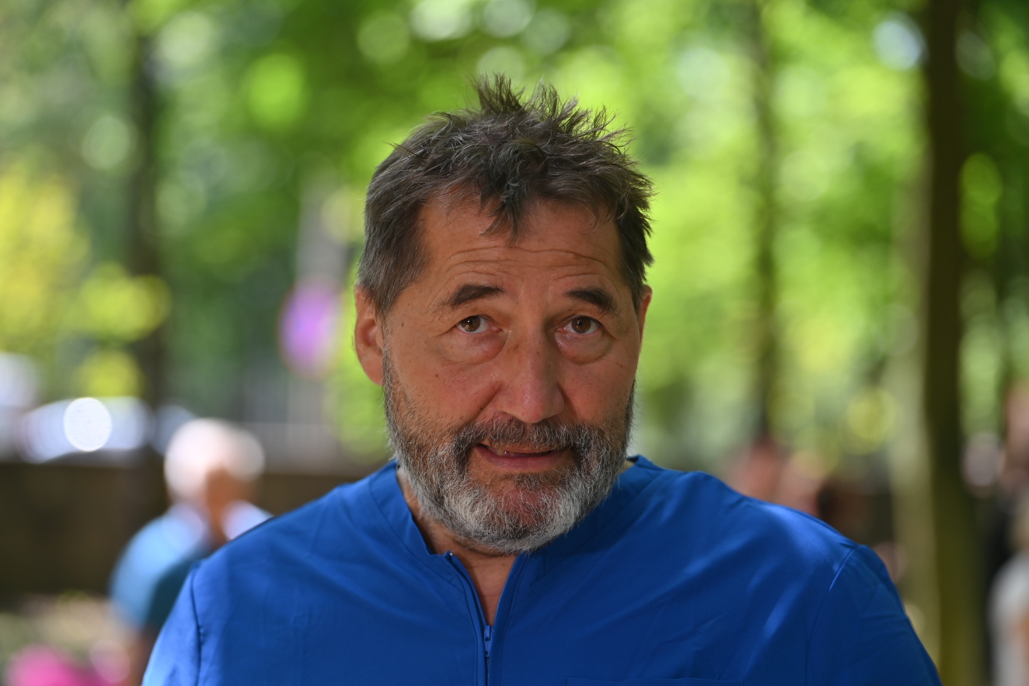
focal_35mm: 105
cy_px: 343
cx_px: 514
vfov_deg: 13.0
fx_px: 3001
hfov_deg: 19.5
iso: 100
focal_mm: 105
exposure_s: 1/400
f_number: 2.8
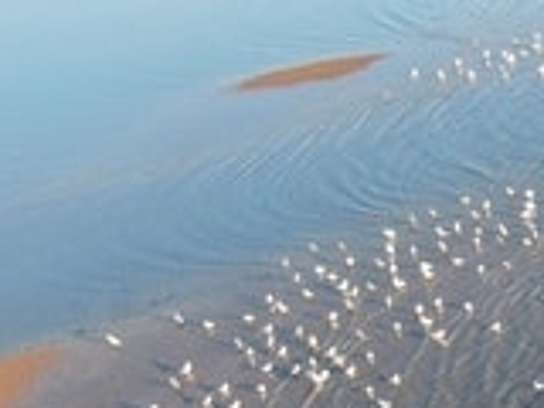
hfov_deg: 18.0
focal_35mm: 96
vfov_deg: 13.3
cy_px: 809
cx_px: 836
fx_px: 1509
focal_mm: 4.39
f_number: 2.8
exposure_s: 1/320
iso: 110
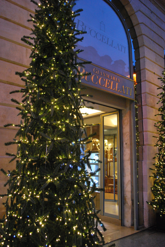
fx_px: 206
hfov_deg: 43.7
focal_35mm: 30
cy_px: 124
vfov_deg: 61.9
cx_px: 82
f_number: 3.8
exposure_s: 1/30
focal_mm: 20
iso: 1100
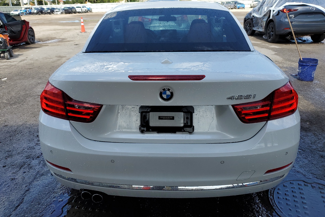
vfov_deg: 46.4
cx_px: 163
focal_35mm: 28
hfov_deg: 65.5
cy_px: 105
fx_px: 253
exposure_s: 1/2000
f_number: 1.5
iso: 50
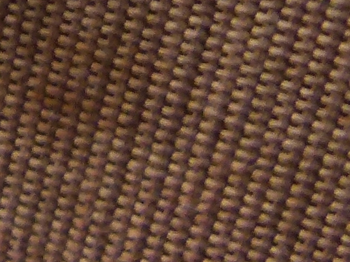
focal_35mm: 181
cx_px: -326
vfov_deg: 7.9
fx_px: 1829
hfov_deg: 10.2
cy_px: -222
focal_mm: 4.7
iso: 160
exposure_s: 1/60
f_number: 2.8
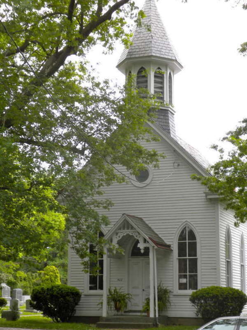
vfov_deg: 27.0
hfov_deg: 20.4
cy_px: 165
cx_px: 124
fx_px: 685
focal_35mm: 72
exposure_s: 1/71
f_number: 5
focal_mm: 12.7
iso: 78
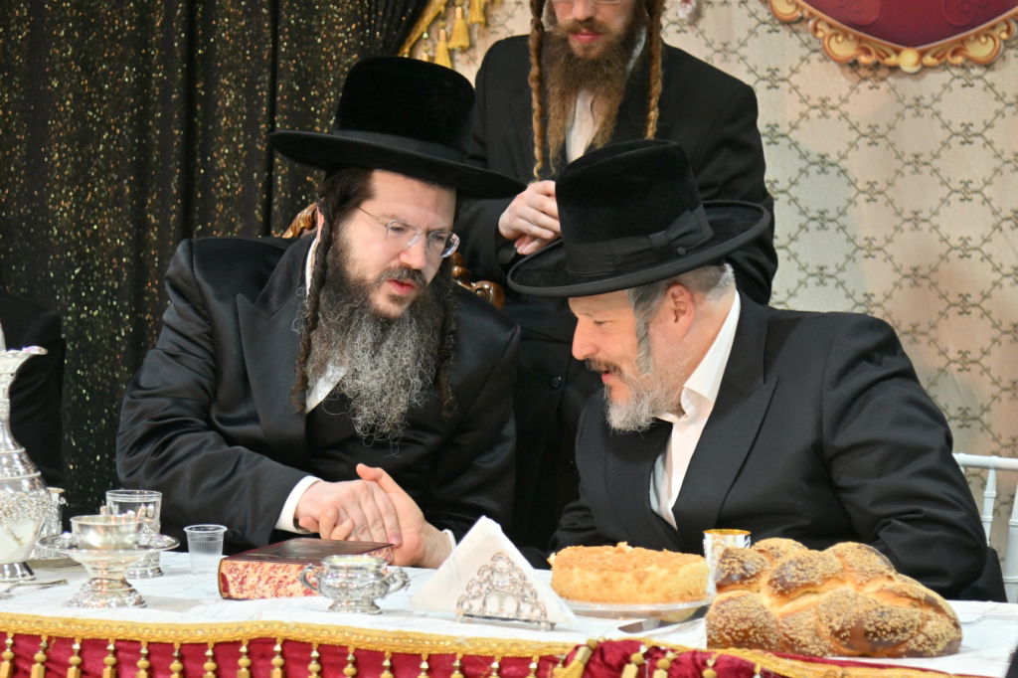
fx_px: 4664
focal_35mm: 165
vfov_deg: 8.3
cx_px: 509
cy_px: 339
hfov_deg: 12.5
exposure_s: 1/200
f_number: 4
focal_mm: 110
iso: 320
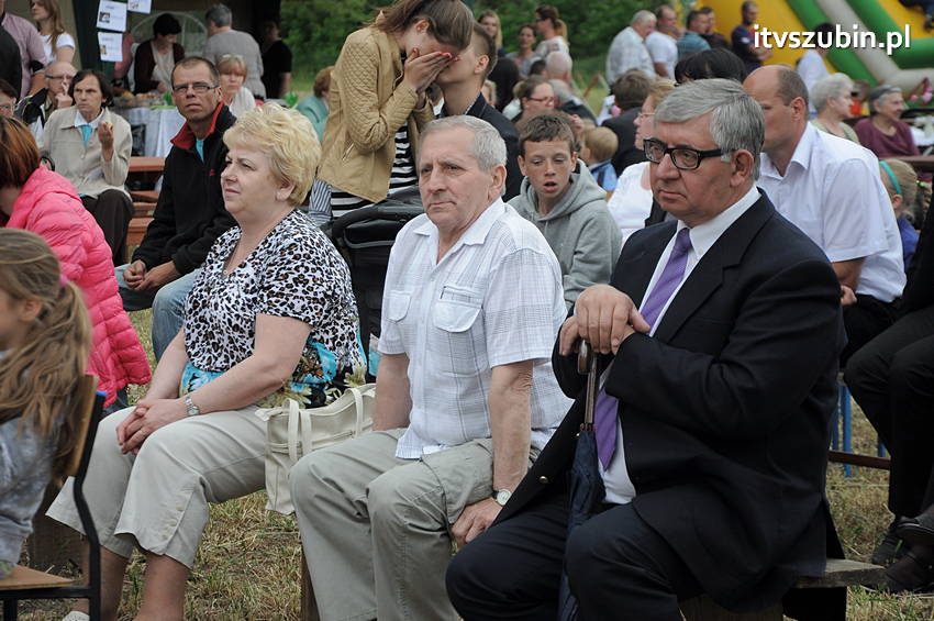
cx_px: 467
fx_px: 3305
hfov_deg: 16.1
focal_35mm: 128
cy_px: 310
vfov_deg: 10.7
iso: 500
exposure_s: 1/500
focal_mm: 85
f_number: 5.6
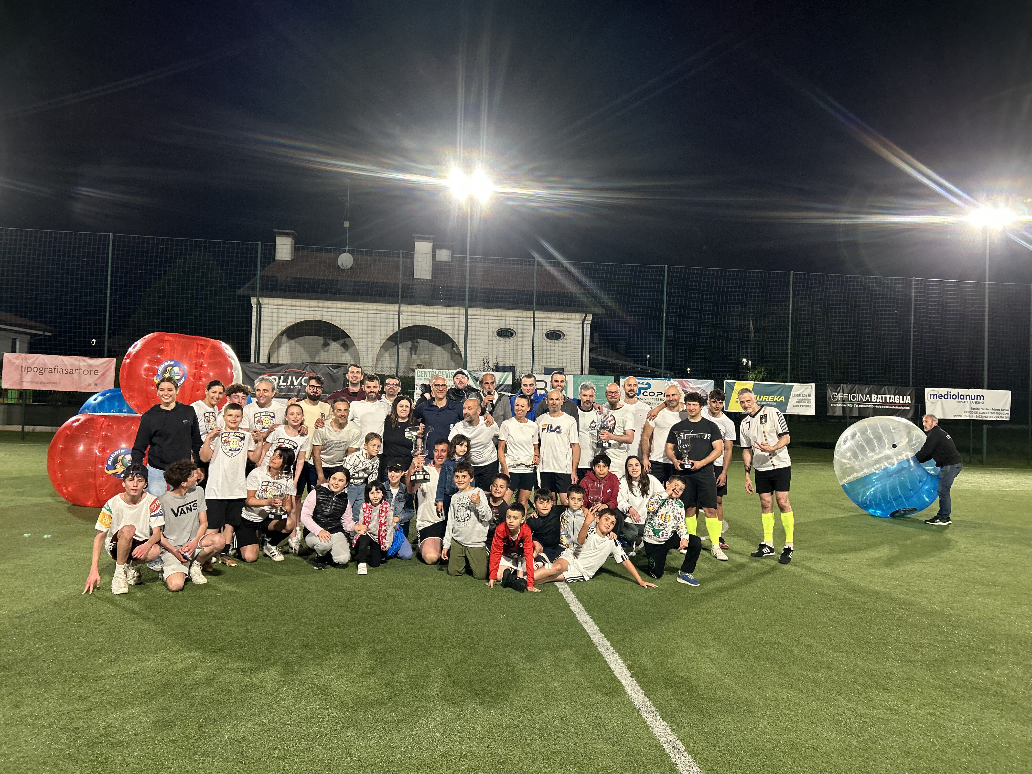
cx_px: 516
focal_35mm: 26
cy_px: 387
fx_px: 775
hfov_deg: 67.3
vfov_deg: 53.1
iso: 320
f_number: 1.5
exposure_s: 1/50
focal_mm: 5.7
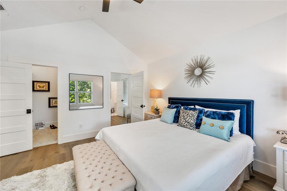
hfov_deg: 104.3
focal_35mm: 14
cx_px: 144
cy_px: 96
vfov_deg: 81.1
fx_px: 112
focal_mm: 14
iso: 560
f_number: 8
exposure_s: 1/15
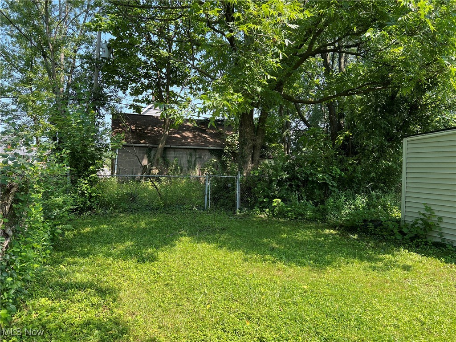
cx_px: 228
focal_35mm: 26
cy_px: 171
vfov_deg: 53.1
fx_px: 343
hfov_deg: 67.3
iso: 50
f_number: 1.5
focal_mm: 5.7
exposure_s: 1/758
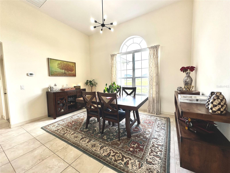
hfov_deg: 102.1
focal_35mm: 14
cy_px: 86
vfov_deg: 85.7
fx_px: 93
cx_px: 115
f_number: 2.2
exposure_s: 1/120
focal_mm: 2.22
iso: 50
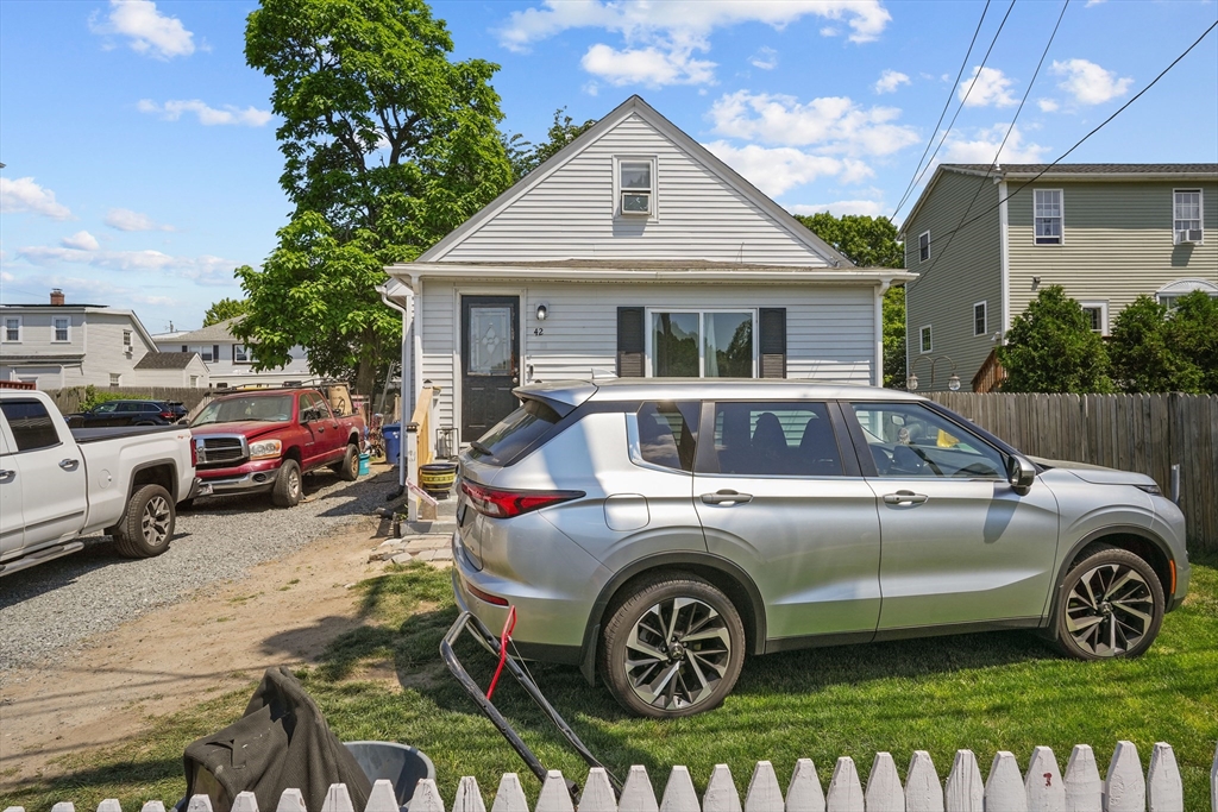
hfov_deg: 81.2
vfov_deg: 59.5
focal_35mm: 21
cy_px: 406
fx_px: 711
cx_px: 609
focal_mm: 21
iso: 320
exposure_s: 1/1000
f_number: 9
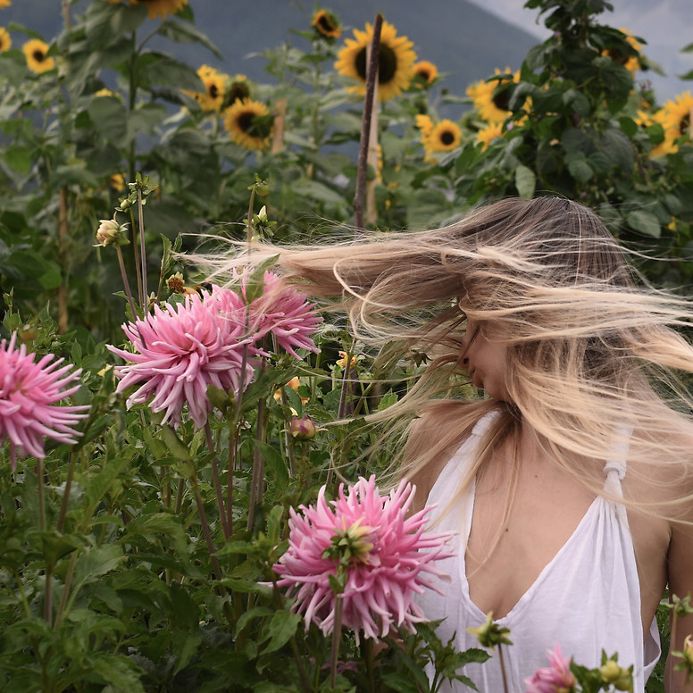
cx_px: 529
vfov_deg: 18.9
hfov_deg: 18.7
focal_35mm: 92
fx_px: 2084
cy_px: 332
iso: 200
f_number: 3.5
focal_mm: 35
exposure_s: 1/1000
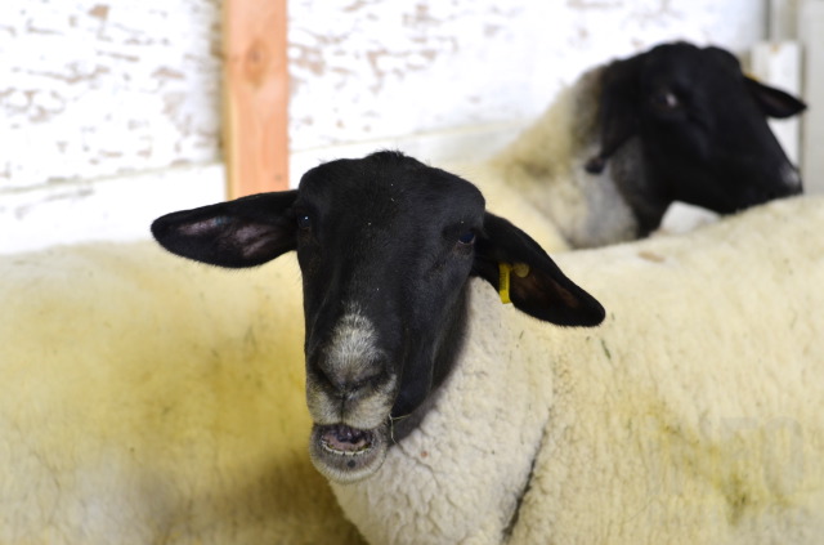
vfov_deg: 18.1
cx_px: 412
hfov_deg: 27.1
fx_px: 1712
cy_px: 272
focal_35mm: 75
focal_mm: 50
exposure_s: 1/100
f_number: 2.8
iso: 500
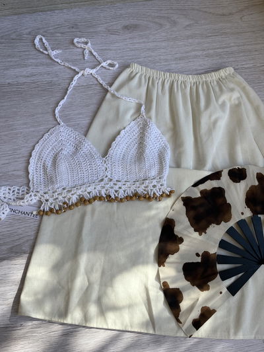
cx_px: 132
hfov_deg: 53.1
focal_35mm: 26
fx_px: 264
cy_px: 176
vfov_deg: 67.3
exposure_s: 1/473
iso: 50
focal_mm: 5.1
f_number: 1.6
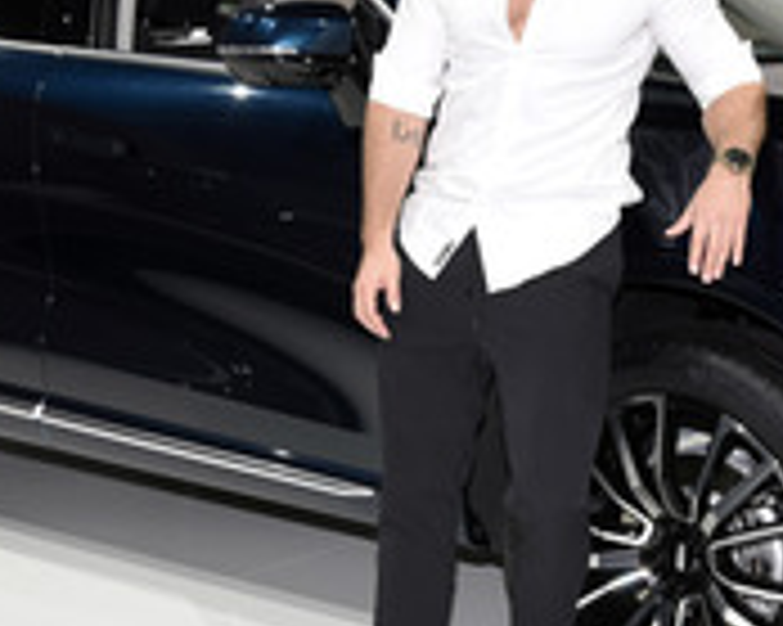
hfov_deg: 22.4
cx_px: 515
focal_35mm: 85
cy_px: 225
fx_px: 1969
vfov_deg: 18.0
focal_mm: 35
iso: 500
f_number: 6.3
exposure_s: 1/100
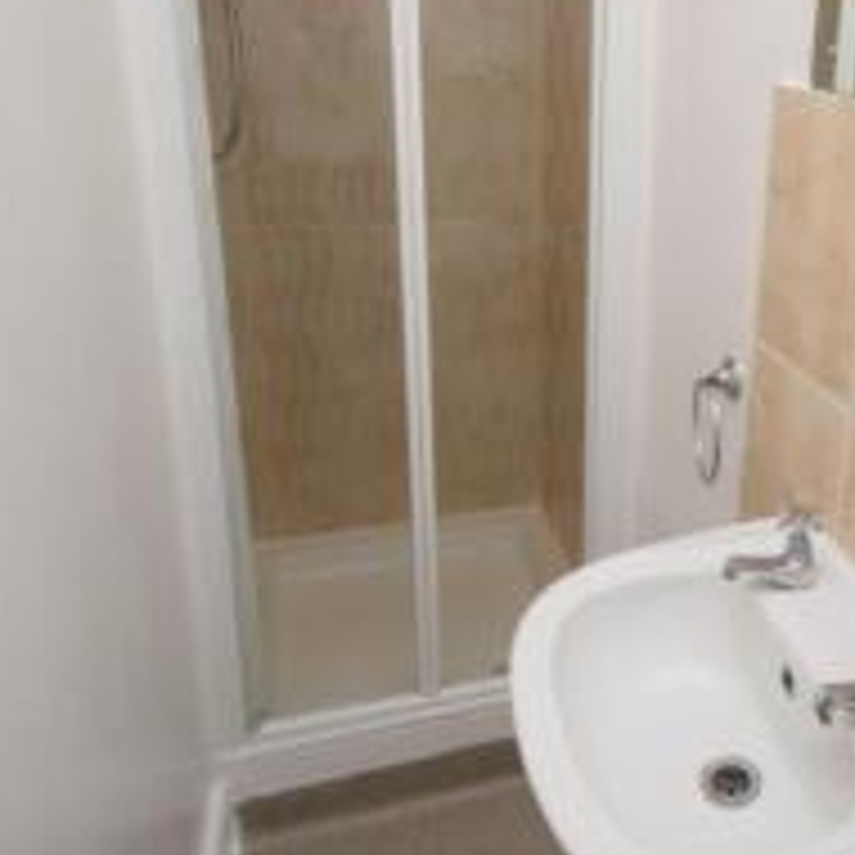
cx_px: 720
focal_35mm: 32
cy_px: 290
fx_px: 894
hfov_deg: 47.4
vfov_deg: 50.3
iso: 280
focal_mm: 10
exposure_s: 1/100
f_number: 5
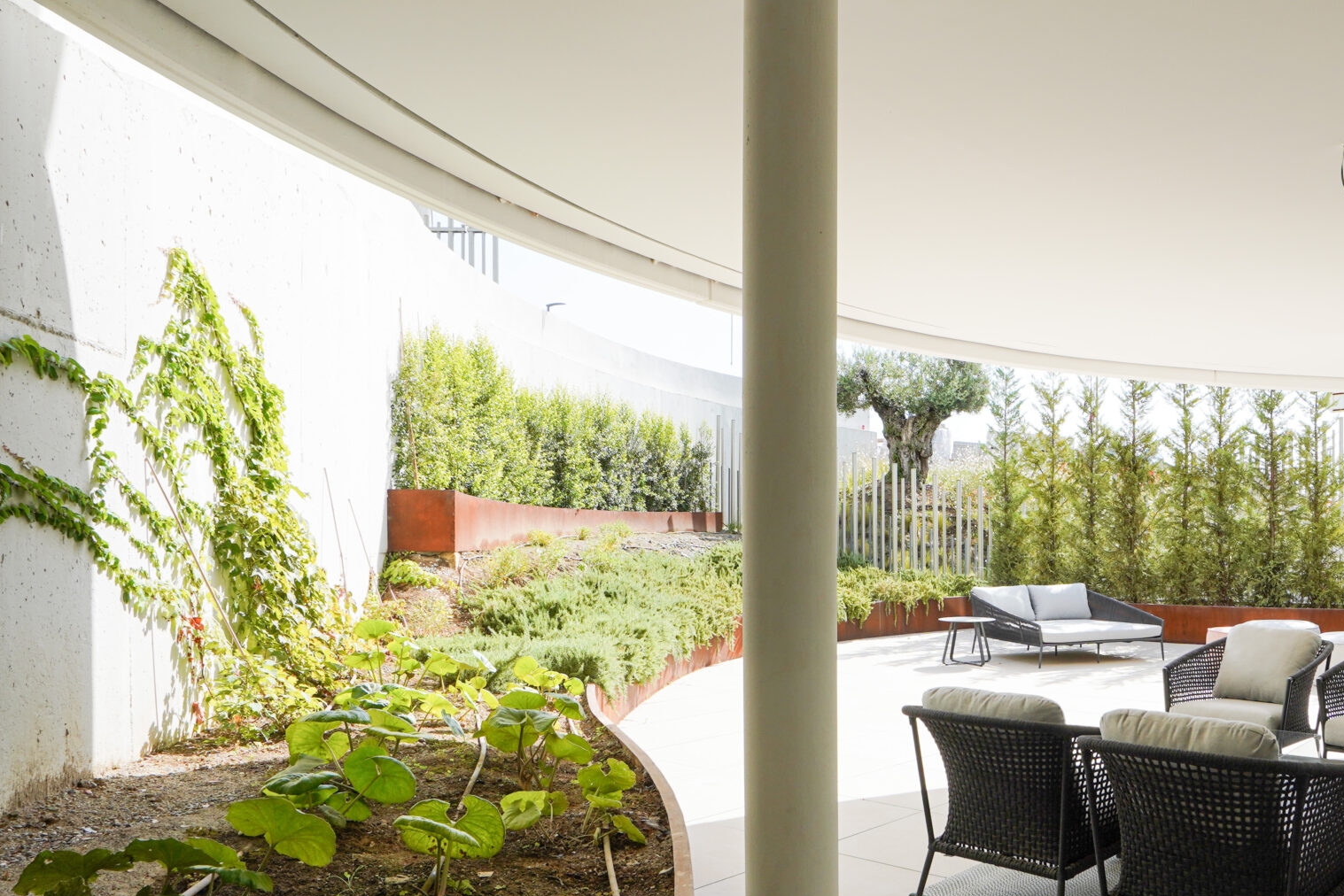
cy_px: 564
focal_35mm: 27
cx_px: 978
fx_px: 1008
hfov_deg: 64.1
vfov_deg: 47.5
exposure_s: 1/200
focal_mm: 16
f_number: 10
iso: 200
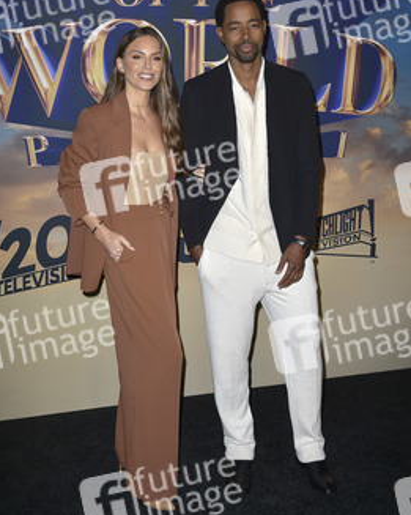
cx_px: 207
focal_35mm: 46
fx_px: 700
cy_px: 258
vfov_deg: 40.4
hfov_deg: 32.7
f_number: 6.3
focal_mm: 40
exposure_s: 1/250
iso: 320
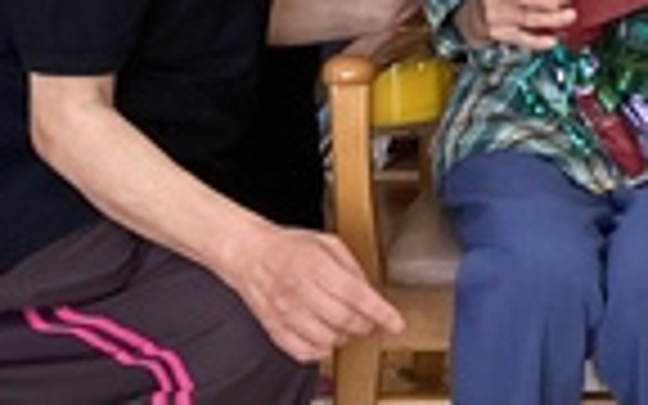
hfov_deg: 17.9
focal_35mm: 114
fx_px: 2013
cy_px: -331
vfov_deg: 10.7
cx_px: 626
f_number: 2.4
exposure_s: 1/60
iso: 160
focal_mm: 3.3
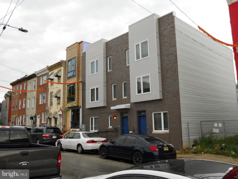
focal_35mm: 32
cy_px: 90
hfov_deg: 56.8
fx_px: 220
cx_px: 119
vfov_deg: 44.2
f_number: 2.8
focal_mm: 5.7
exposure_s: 1/160
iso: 80
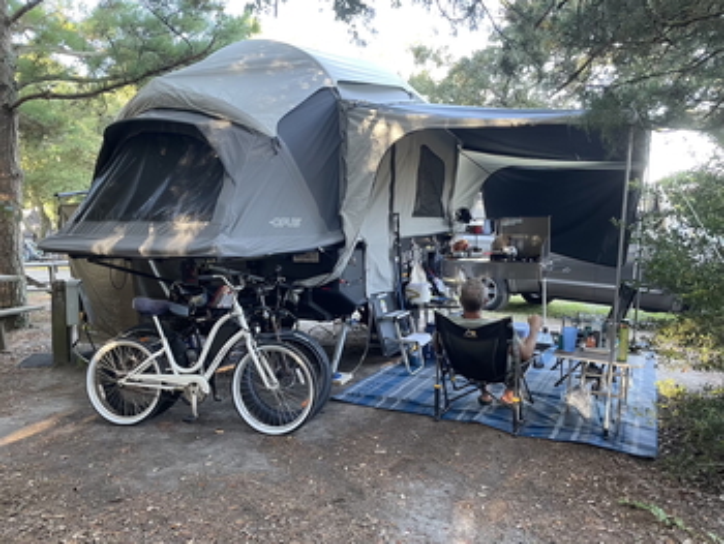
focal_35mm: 26
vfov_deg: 53.1
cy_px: 272
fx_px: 544
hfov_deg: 67.3
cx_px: 362
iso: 125
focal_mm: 4.2
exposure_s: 1/72
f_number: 1.6
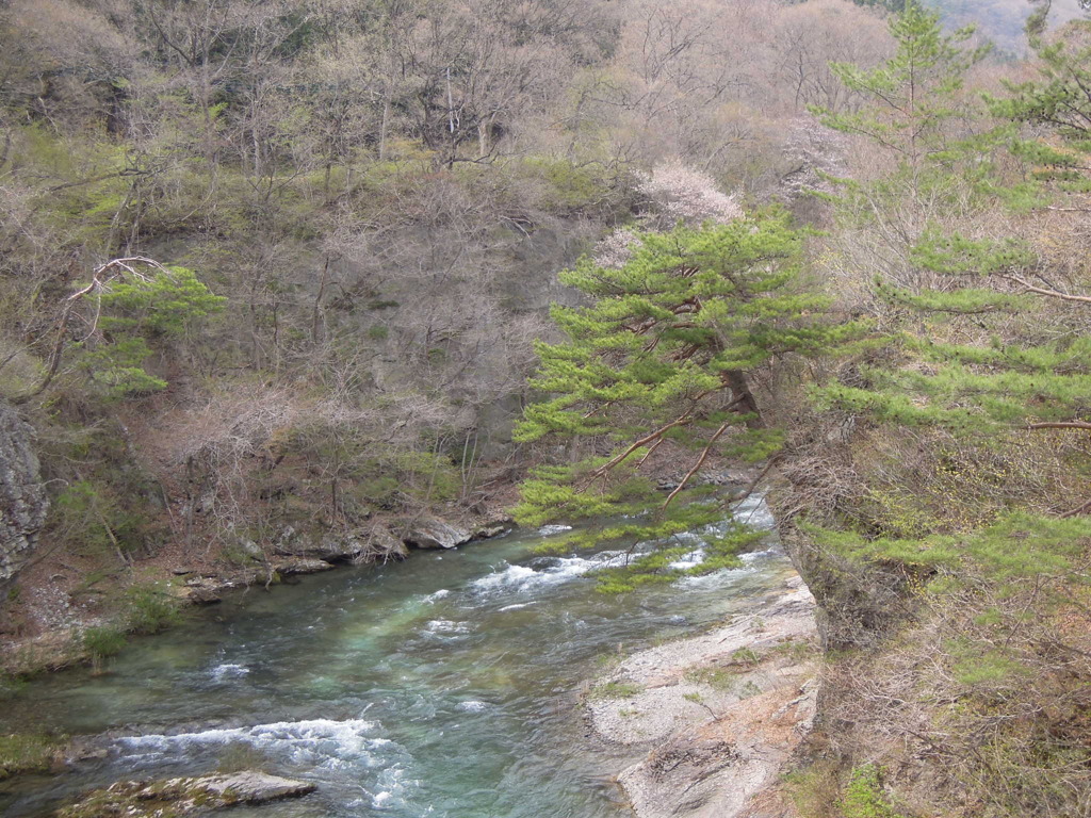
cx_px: 546
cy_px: 409
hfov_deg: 42.1
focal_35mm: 45
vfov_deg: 32.2
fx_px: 1418
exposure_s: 1/400
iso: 160
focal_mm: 8.1
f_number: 3.5
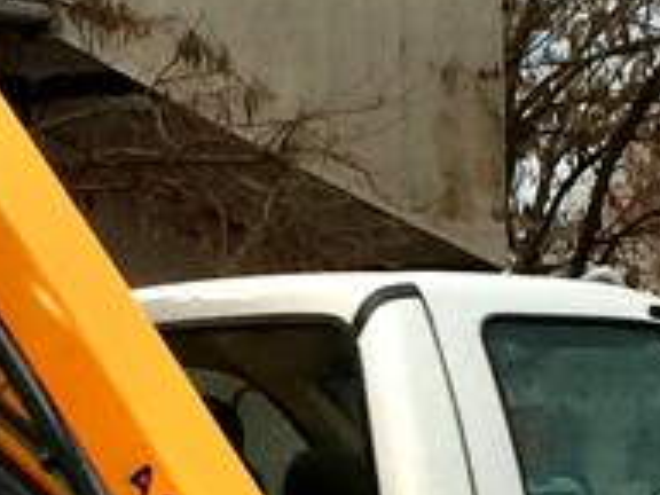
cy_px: 571
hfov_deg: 8.9
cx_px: -364
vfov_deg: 6.8
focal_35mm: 217
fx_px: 4137
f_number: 2.2
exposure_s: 1/15
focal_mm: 4.15
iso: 64
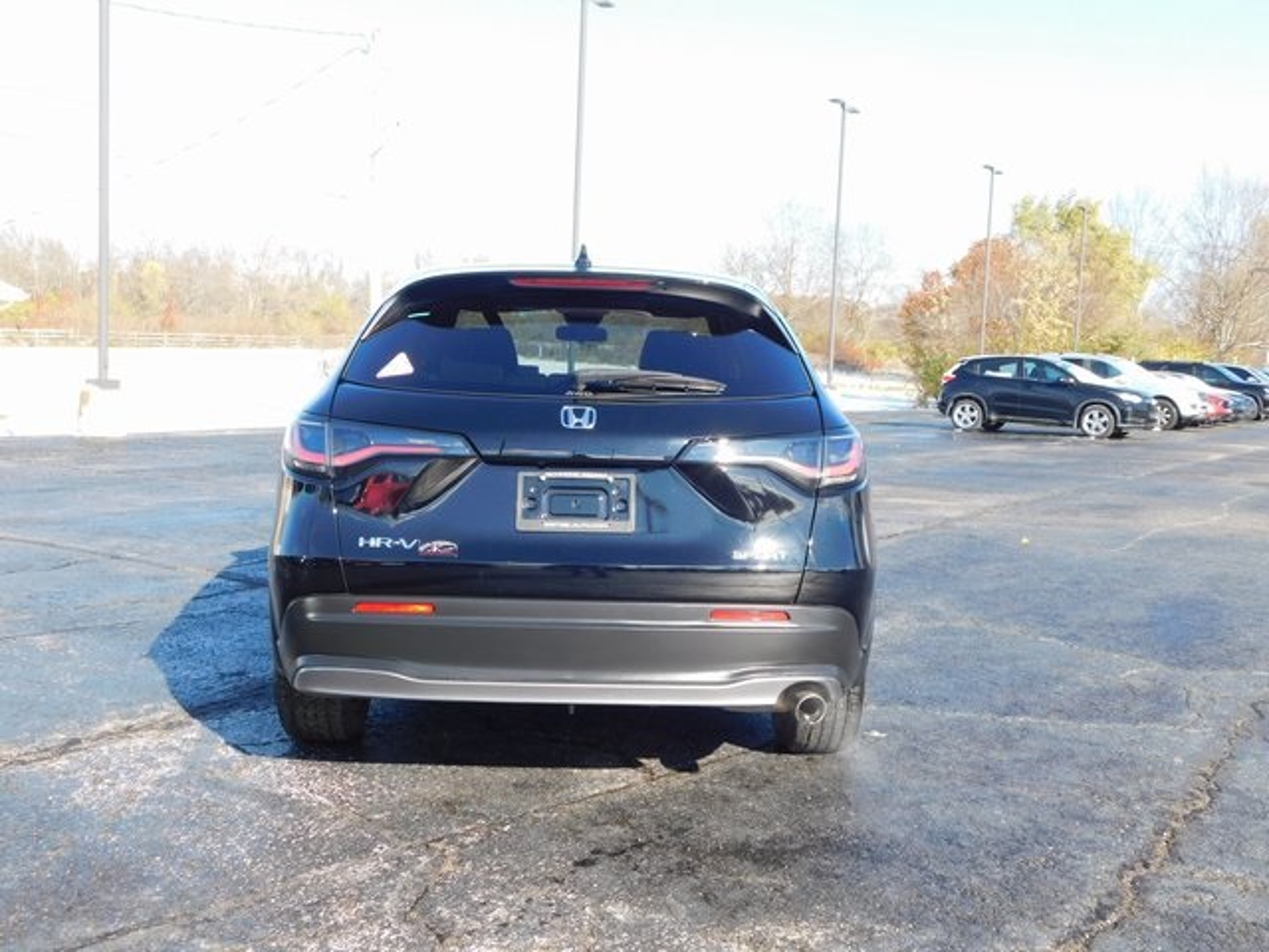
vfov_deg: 39.7
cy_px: 476
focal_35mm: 36
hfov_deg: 51.4
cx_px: 634
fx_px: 1320
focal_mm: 6.3
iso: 125
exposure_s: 1/400
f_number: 3.5
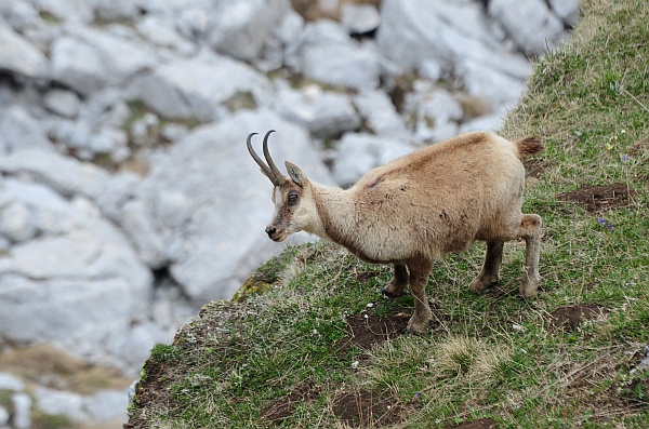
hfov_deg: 6.9
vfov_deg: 4.6
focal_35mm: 300
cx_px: 324
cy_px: 214
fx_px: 5395
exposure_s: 1/320
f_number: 9
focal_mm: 300
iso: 200
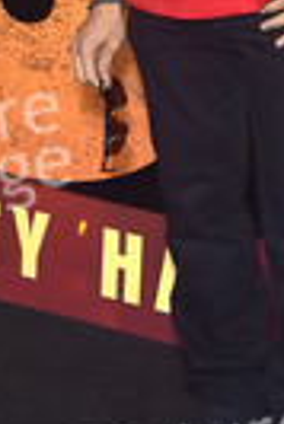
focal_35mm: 144
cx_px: 257
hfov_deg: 9.5
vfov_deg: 14.0
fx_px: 1699
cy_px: 10
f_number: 6.3
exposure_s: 1/250
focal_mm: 48
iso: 640
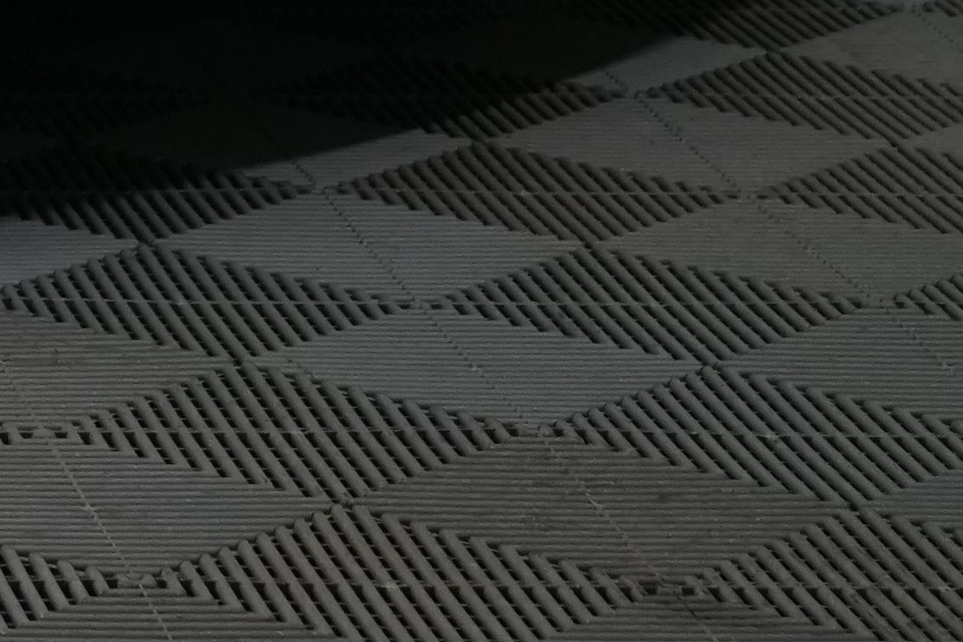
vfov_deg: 5.9
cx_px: -1225
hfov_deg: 8.6
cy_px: -1023
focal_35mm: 221
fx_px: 5911
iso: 1250
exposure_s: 1/50
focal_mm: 41
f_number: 4.5
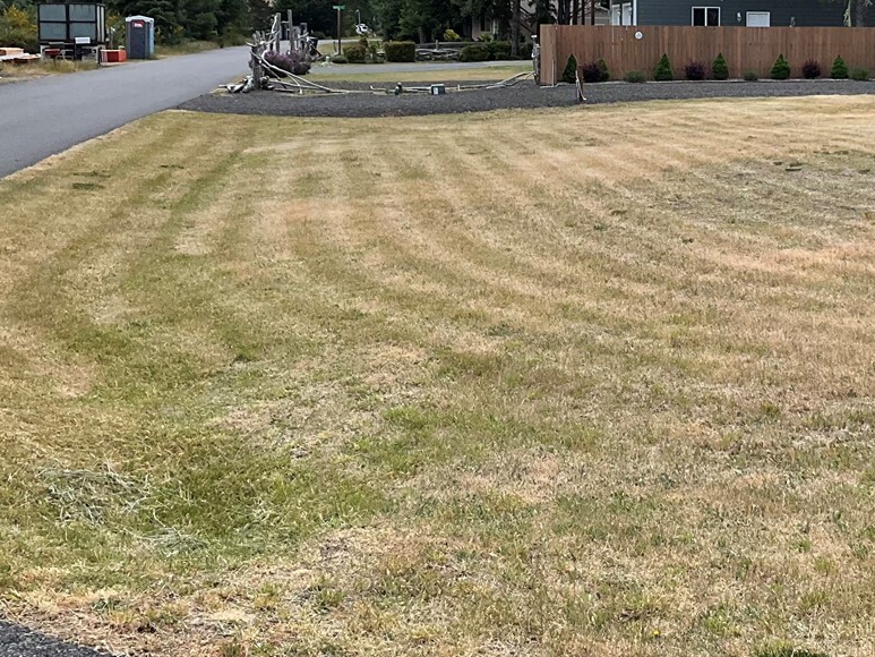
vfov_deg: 24.2
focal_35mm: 60
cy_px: 170
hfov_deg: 31.2
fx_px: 1517
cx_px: 721
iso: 25
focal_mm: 3
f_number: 1.8
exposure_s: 1/1098
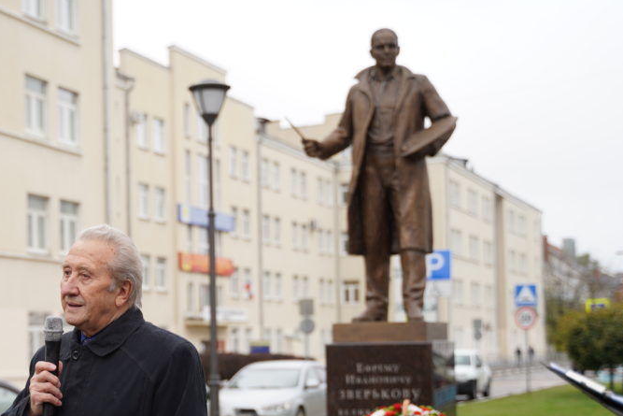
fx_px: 1142
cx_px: 159
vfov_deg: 20.5
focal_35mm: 66
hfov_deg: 30.0
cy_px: 310
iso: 100
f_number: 2.8
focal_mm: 43
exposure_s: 1/160
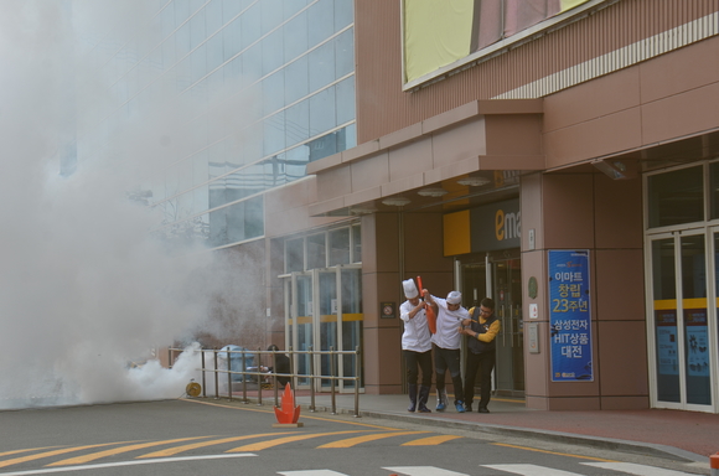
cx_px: 360
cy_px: 238
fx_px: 1943
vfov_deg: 14.0
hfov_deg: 21.0
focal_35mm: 98
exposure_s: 1/250
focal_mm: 65
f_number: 8
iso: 200
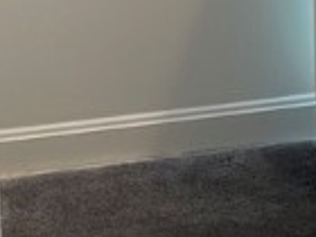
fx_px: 1305
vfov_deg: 8.8
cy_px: -438
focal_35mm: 143
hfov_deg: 13.4
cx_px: 397
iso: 40
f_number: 1.6
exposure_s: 1/120
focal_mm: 4.2
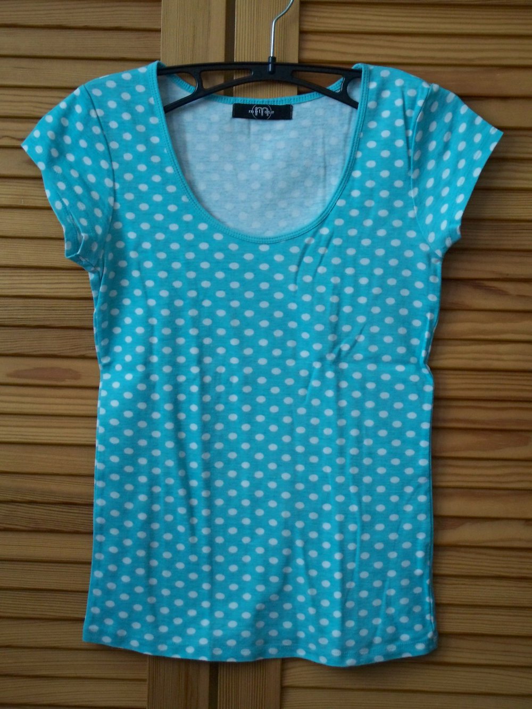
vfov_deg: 27.8
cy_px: 354
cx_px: 266
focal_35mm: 70
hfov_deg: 21.0
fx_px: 1434
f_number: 3.2
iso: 400
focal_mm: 14.7
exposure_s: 1/200
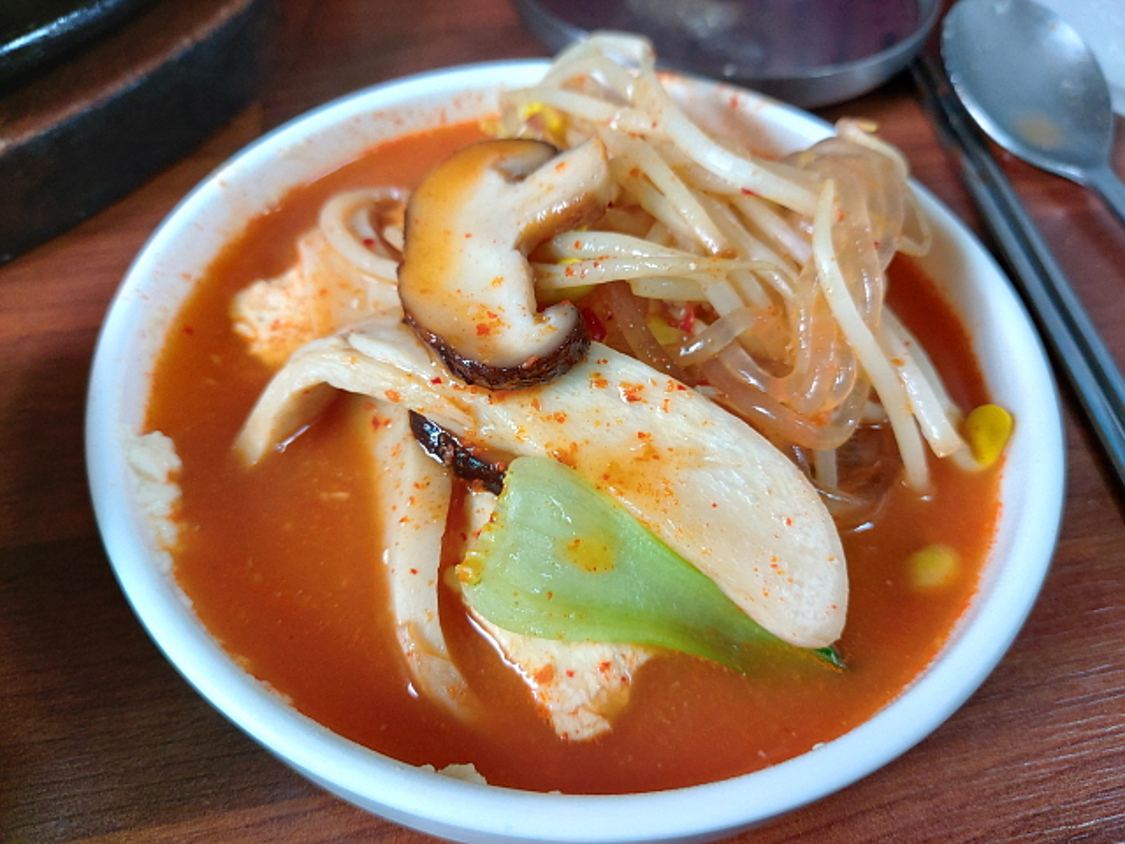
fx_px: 812
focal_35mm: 25
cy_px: 422
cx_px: 562
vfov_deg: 54.9
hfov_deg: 69.4
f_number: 2
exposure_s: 1/60
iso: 80
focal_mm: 4.58
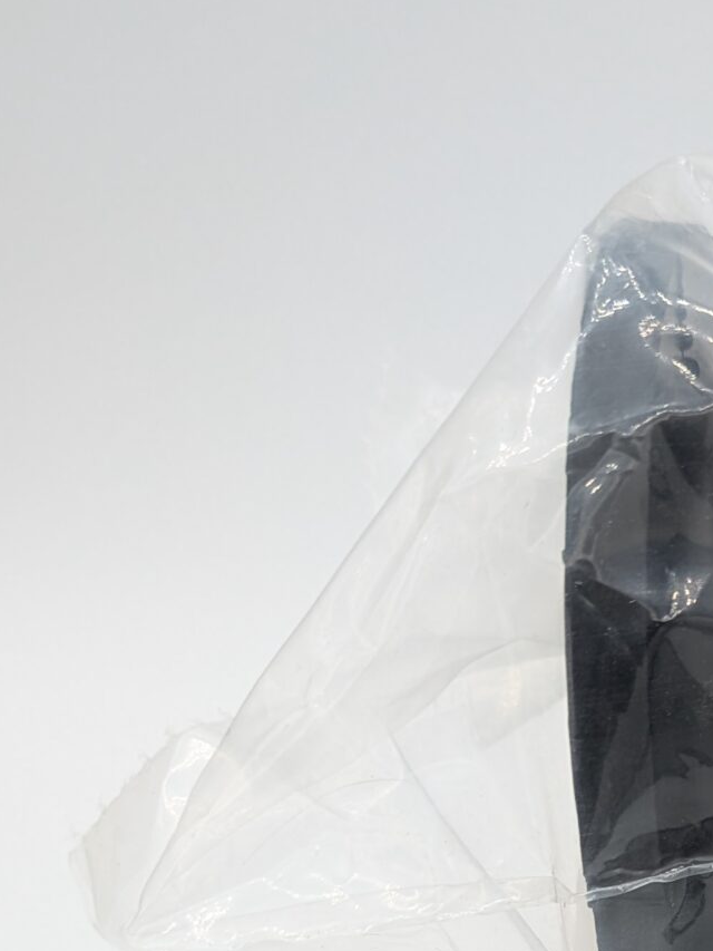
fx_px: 1977
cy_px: 1260
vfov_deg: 23.6
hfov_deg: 18.3
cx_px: 1047
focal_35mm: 72
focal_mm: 4.53
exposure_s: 1/102
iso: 33
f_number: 1.7
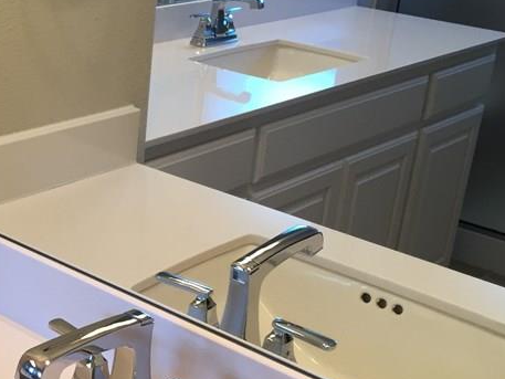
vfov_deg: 22.5
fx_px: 949
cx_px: 111
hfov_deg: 29.2
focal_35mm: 65
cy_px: 251
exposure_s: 1/30
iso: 40
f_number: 2.2
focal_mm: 4.15
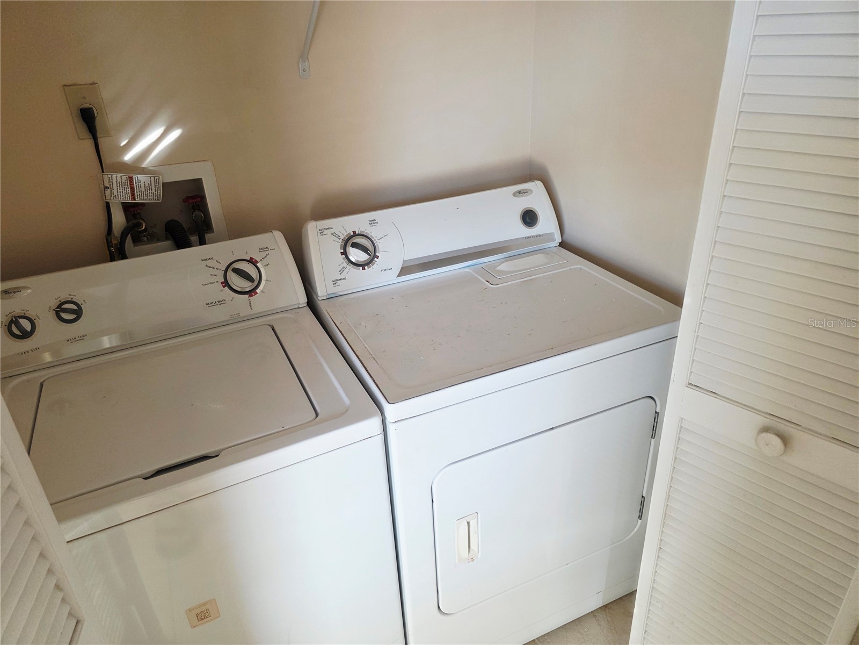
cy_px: 322
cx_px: 430
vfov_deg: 58.9
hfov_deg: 73.9
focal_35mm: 23
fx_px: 571
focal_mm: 6.3
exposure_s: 1/120
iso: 320
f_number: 1.7
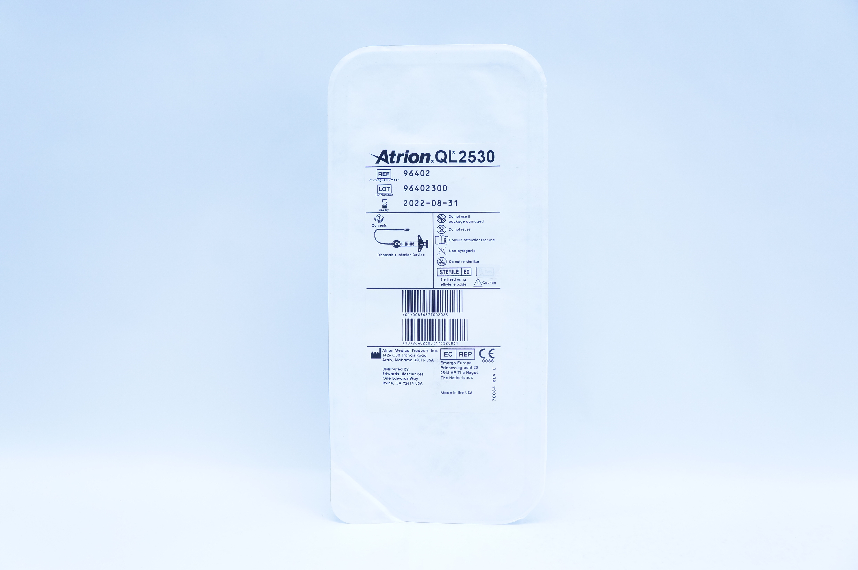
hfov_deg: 53.2
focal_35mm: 36
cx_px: 429
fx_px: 857
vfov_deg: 36.8
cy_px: 285
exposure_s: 1/200
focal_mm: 24
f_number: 4.5
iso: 800
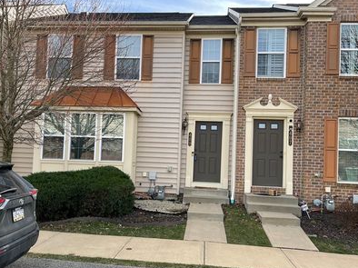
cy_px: 152
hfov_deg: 55.3
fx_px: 341
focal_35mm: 33
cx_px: 162
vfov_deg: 42.8
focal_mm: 5.1
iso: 32
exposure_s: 1/717
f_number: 1.6
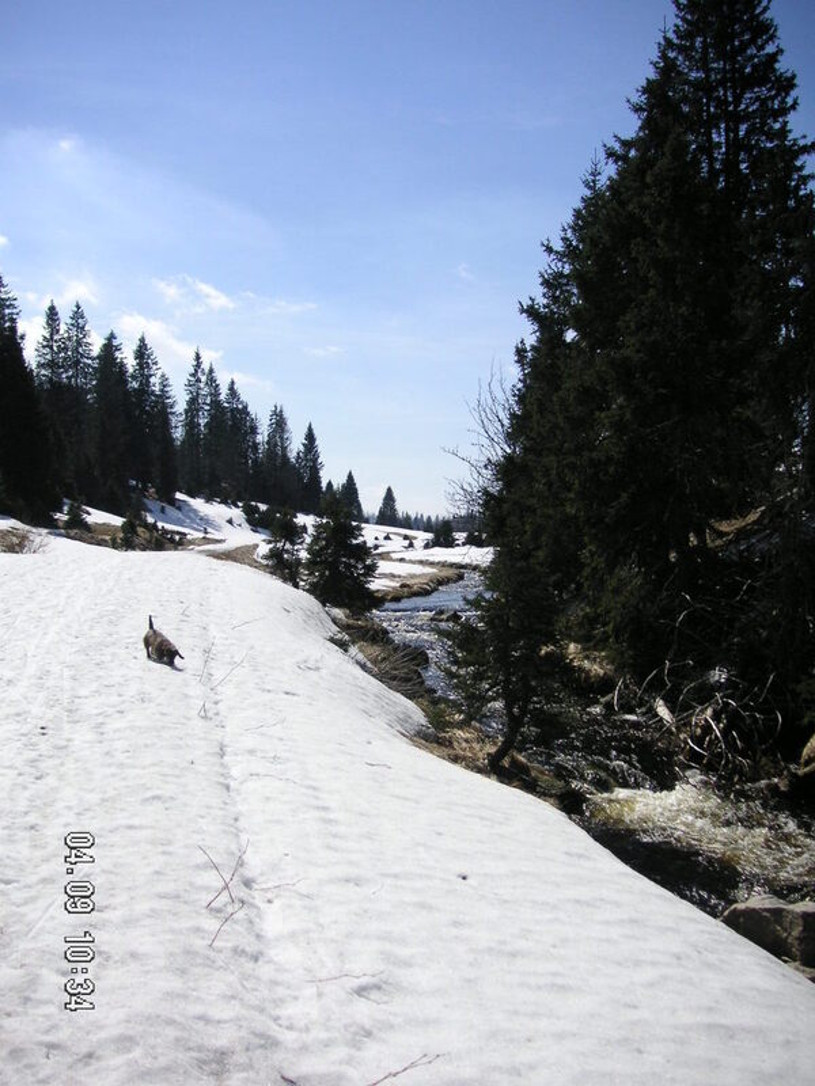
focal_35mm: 37
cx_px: 408
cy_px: 543
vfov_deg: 50.1
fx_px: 1162
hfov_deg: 38.7
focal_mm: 6.1
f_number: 6.7
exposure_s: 1/350
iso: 50
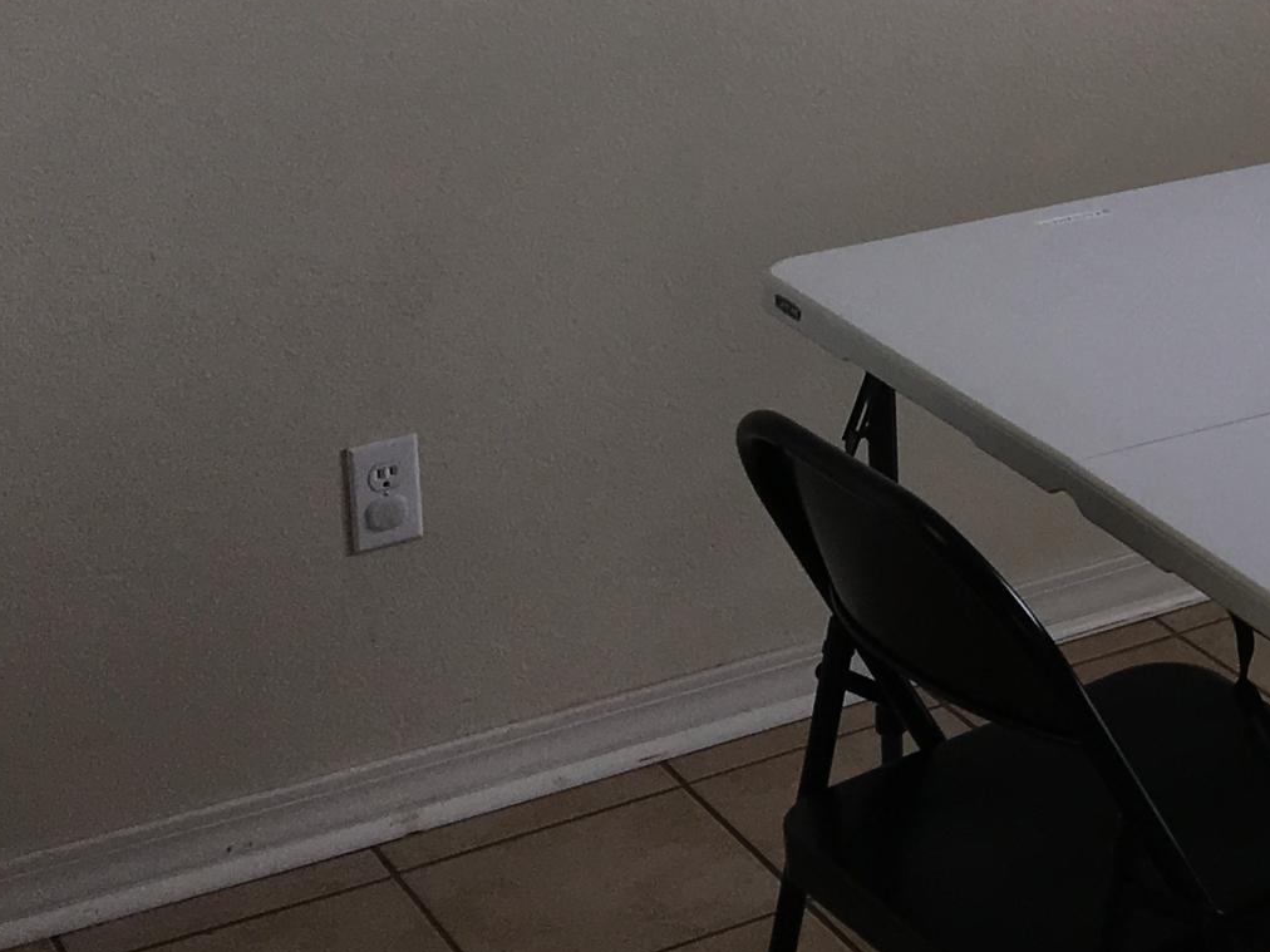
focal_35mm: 86
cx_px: 1630
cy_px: -169
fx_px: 3155
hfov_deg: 20.8
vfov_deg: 16.5
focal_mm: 4.15
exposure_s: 1/120
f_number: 2.2
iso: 32
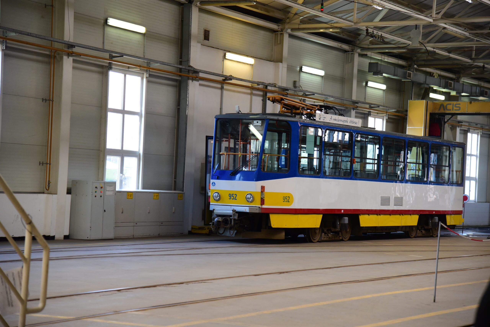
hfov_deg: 23.6
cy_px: 164
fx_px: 1171
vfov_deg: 15.9
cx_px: 245
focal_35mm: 86
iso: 1600
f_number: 4
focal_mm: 86
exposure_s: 1/250
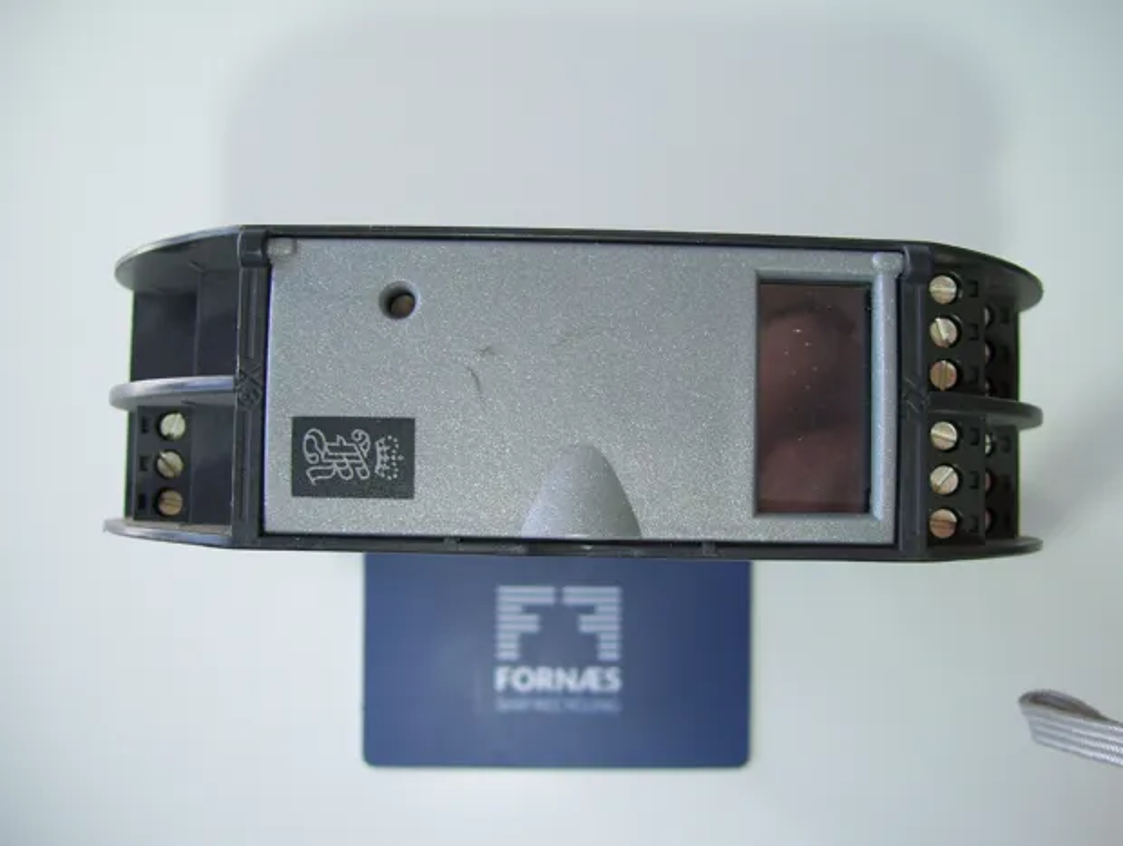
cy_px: 423
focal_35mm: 36
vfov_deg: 39.8
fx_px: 1170
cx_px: 562
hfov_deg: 51.3
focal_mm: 6
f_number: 2.7
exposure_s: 1/200
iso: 80
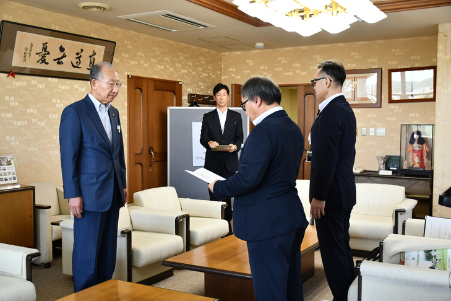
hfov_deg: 49.6
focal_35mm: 39
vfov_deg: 34.2
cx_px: 226
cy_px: 150
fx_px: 489
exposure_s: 1/125
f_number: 3.8
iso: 1000
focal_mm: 26
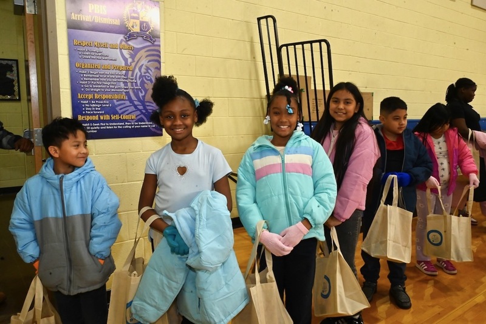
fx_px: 405
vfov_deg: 43.6
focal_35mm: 30
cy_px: 162
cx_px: 243
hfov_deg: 61.9
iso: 5000
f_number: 22
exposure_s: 1/80
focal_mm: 30
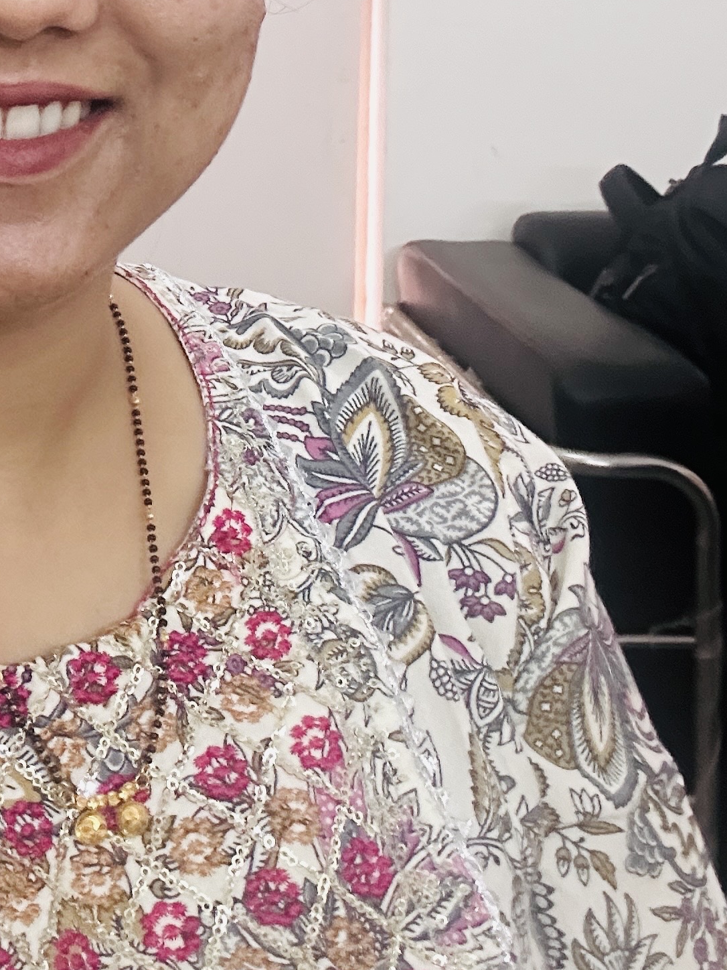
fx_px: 1792
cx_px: -11
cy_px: 60
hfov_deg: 22.0
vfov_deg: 28.8
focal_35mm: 64
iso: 320
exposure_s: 1/33
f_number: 1.9
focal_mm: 2.69
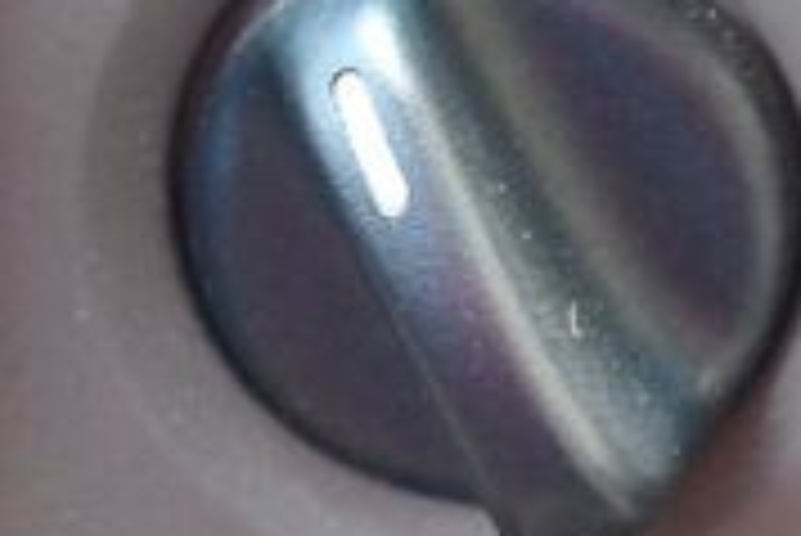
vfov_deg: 7.1
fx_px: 4320
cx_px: 752
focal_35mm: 194
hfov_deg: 10.5
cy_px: 45
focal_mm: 36
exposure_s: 1/60
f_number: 5.3
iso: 5000
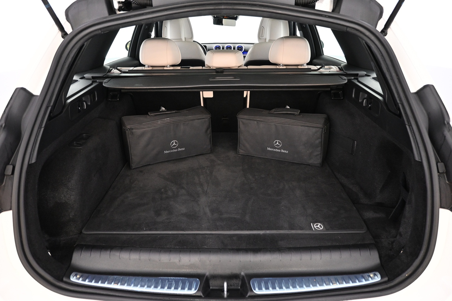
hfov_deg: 70.4
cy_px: 150
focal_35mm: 26
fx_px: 320
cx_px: 226
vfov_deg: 50.4
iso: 1600
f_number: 3.5
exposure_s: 1/25
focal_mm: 17
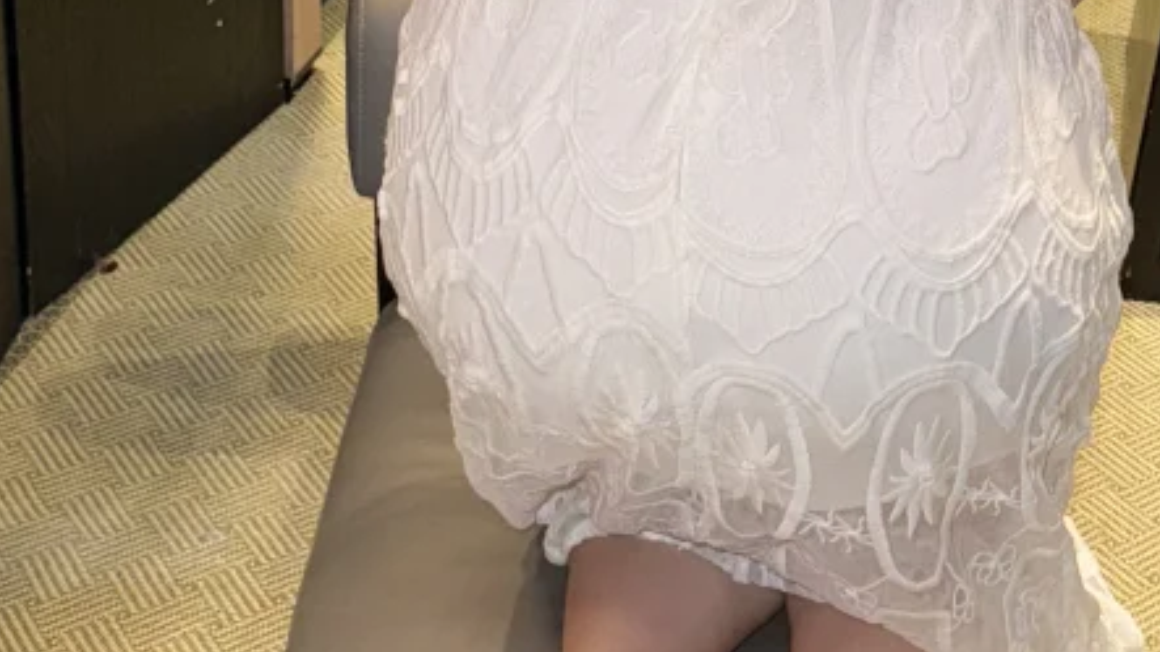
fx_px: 2614
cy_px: -348
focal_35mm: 85
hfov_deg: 24.9
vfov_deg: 13.4
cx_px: 733
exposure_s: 1/9
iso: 50
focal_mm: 6.76
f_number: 1.78
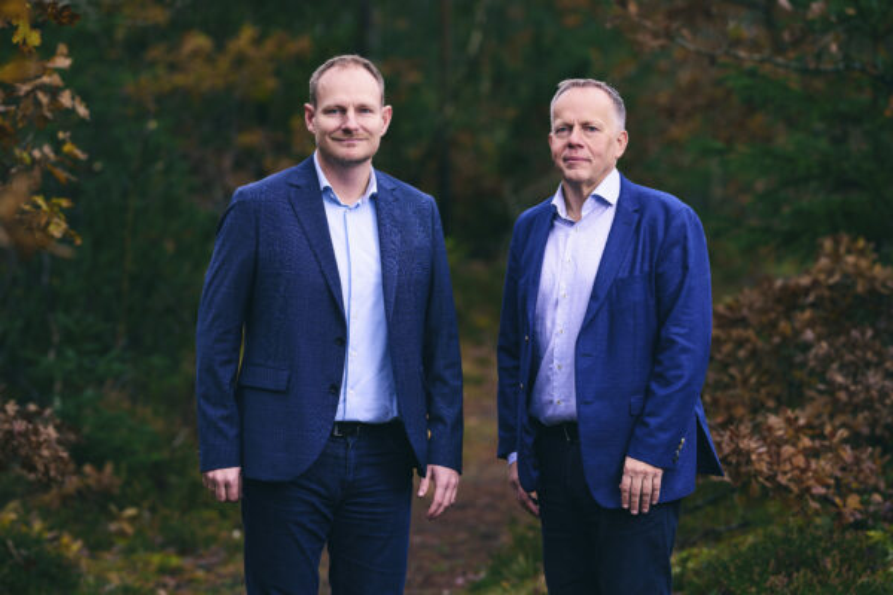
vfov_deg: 10.2
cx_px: 446
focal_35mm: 135
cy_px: 298
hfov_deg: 15.2
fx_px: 3348
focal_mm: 135
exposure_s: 1/125
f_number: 3.2
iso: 100
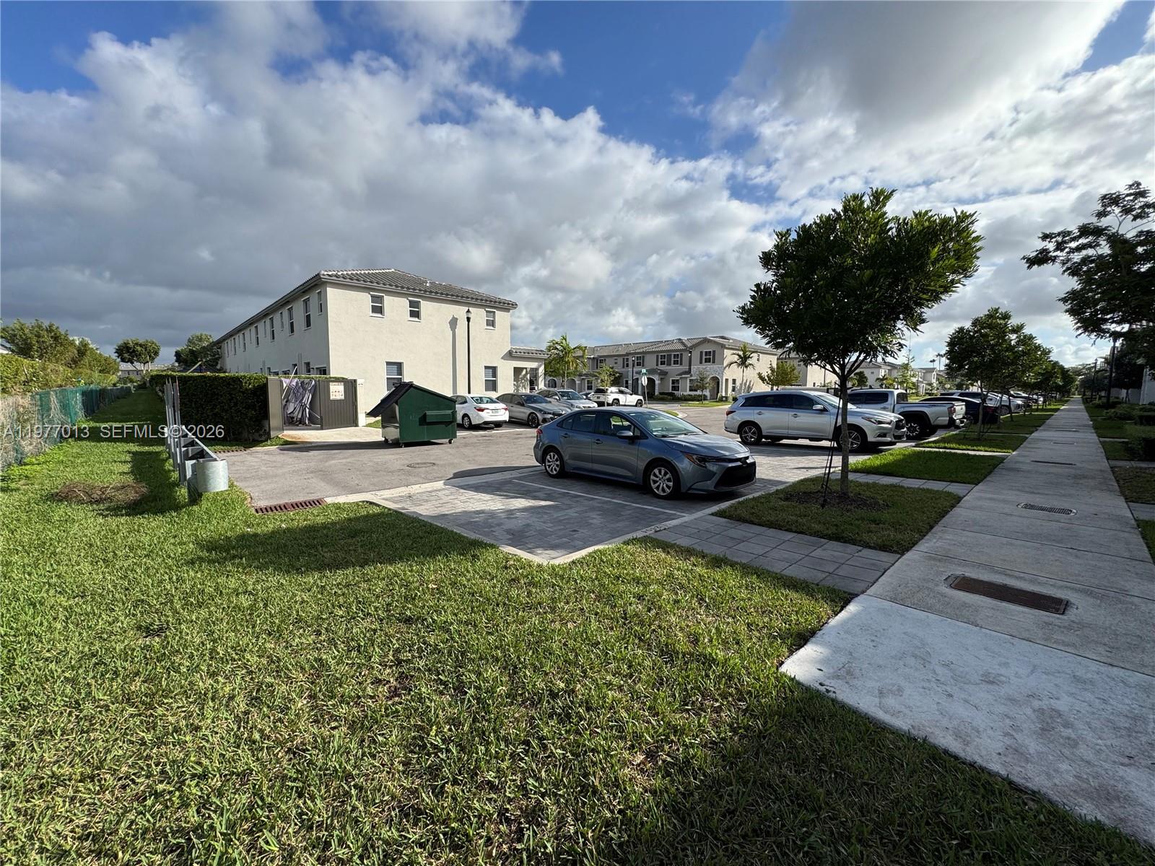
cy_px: 433
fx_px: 467
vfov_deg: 85.7
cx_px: 578
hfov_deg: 102.1
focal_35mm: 14
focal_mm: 2.22
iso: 50
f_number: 2.2
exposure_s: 1/2083
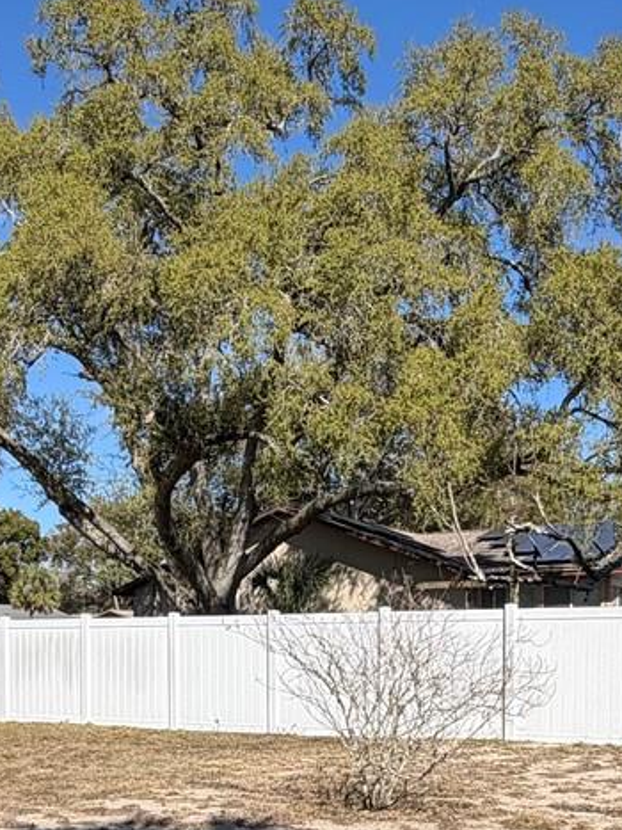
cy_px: 709
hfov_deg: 30.2
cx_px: 274
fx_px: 1151
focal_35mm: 48
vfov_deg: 37.6
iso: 20
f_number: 2.2
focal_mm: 2.22
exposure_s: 1/799
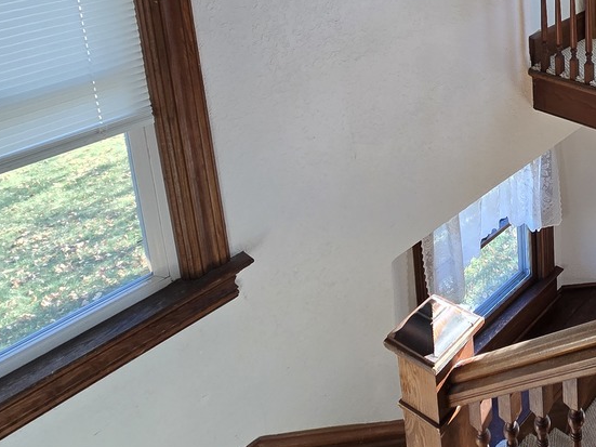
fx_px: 585
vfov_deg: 35.7
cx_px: 598
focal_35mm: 34
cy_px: -44
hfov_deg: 45.4
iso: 250
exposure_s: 1/359
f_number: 2.2
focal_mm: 2.2
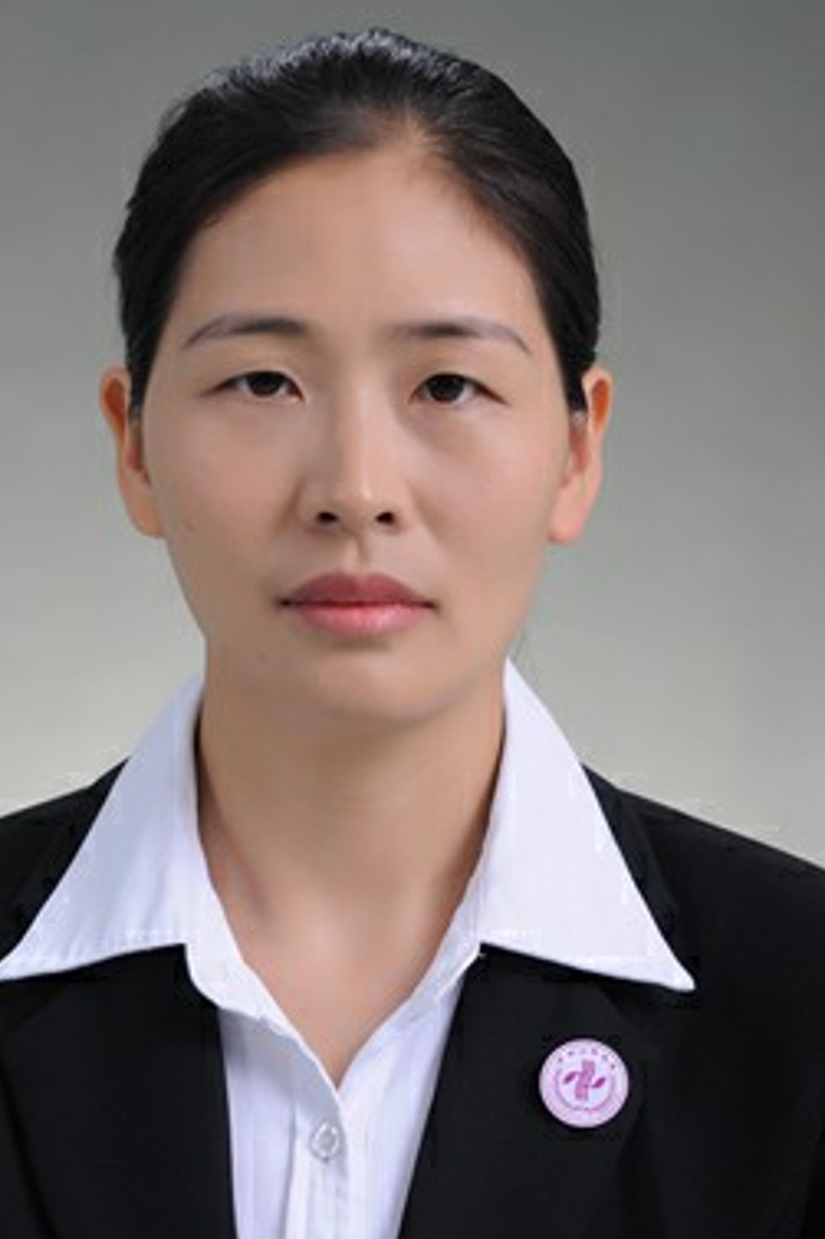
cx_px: 378
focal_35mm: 153
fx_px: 5250
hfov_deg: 9.0
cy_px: 646
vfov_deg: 13.5
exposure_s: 1/125
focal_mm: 85
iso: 160
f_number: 5.6
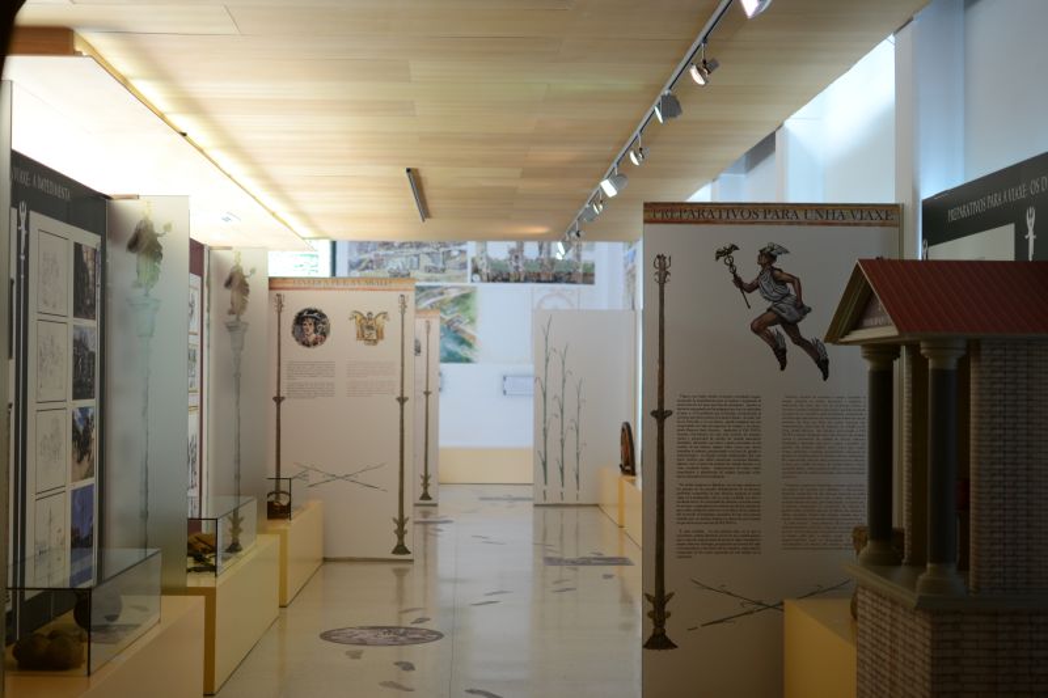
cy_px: 349
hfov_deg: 37.9
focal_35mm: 52
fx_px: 1528
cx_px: 524
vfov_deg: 25.7
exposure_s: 1/60
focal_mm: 35
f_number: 1.8
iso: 100
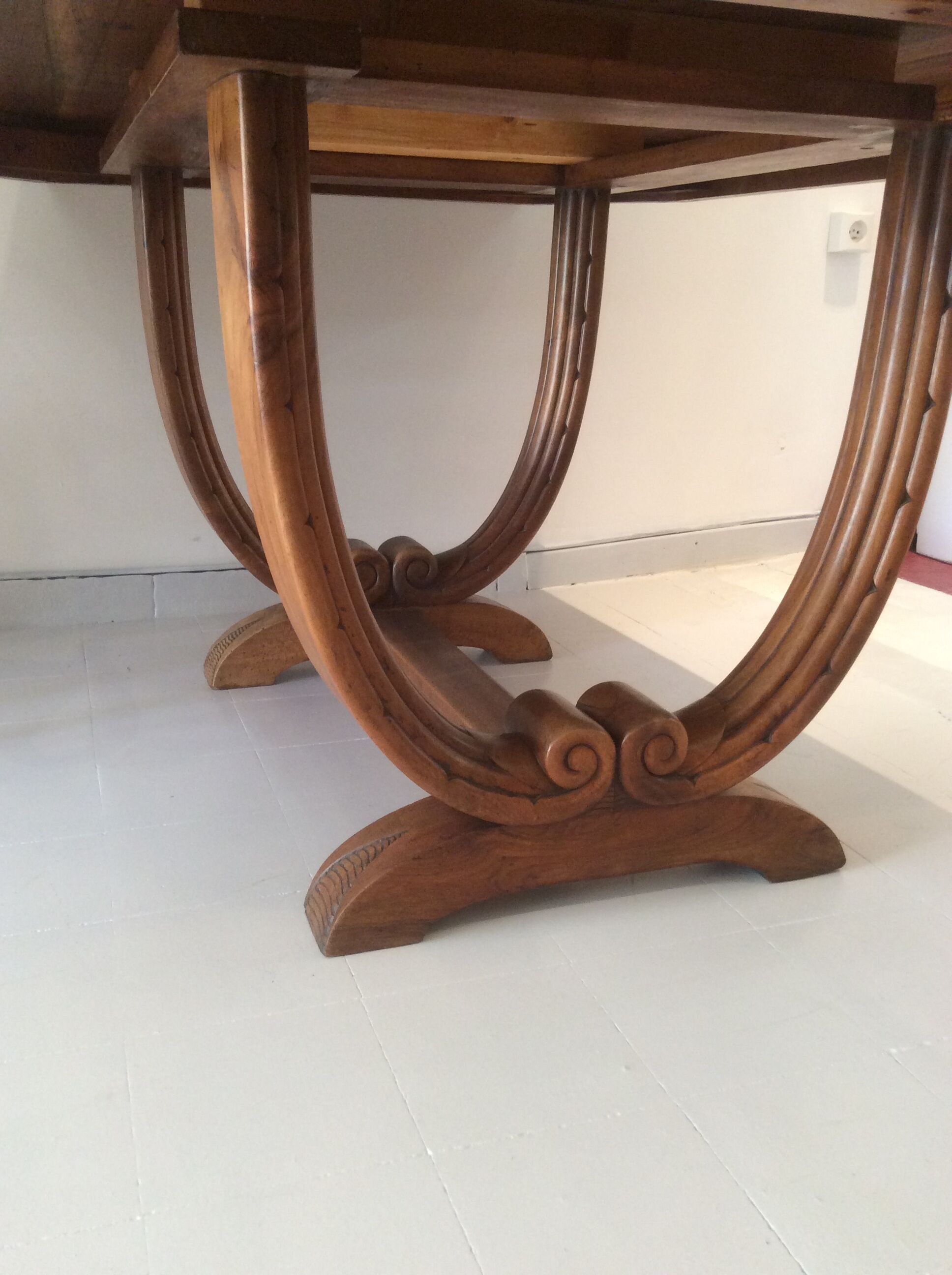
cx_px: 476
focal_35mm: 32
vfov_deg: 56.9
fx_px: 1177
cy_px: 638
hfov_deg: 44.1
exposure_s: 1/25
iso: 125
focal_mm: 3.3
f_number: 2.4
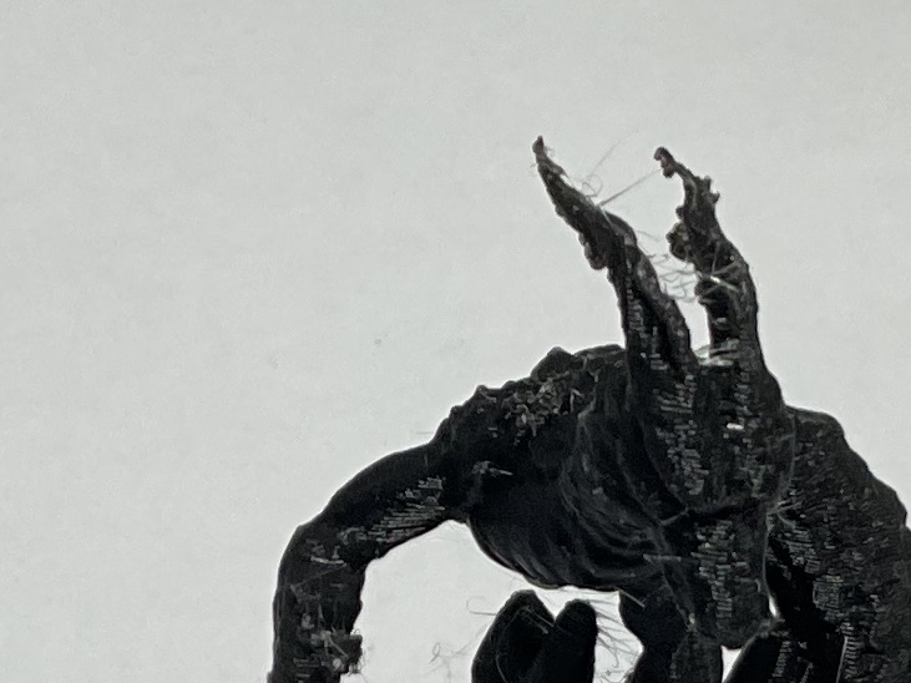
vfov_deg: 9.2
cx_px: 320
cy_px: 744
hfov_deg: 12.3
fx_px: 4210
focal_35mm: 160
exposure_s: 1/120
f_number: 1.8
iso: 20
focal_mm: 3
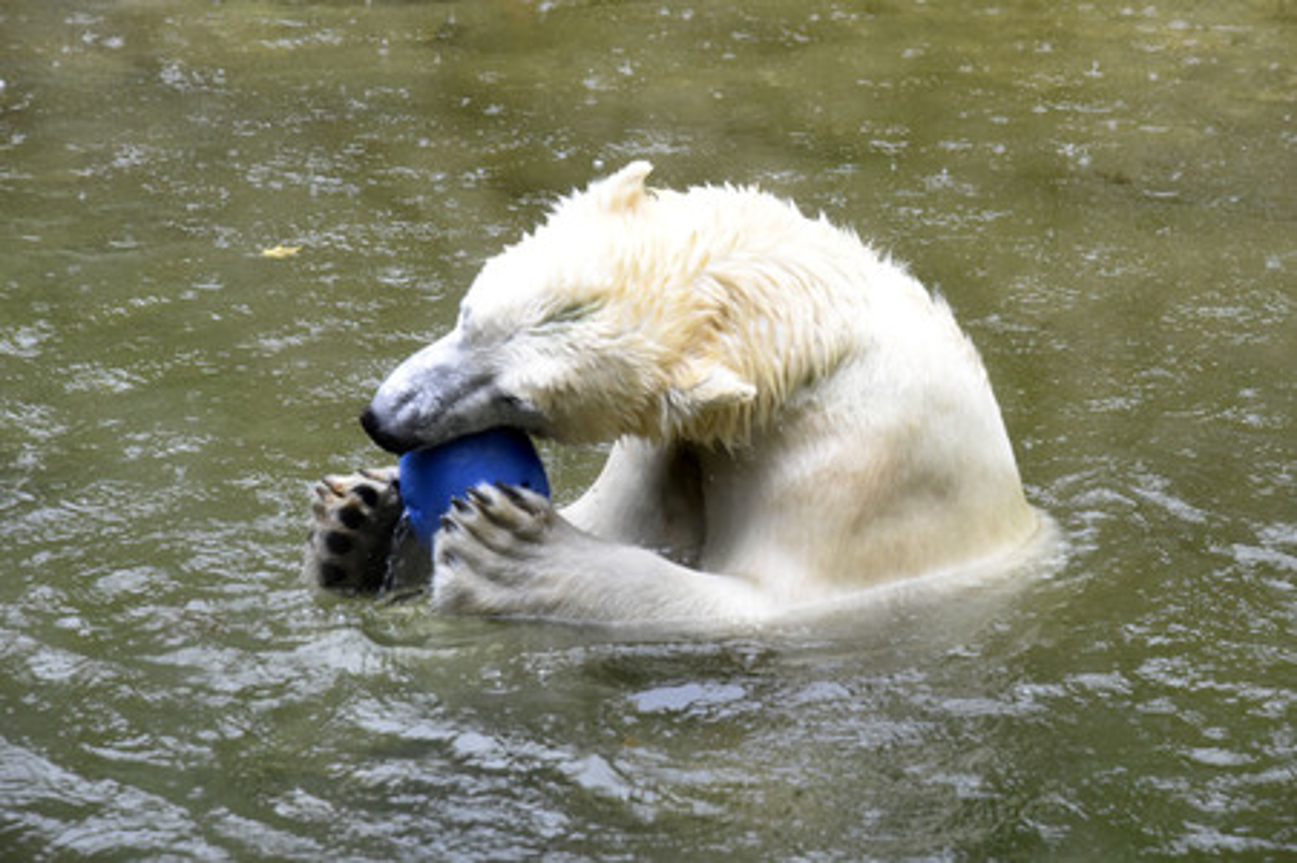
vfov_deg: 12.2
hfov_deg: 18.3
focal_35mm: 112
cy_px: 432
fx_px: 4032
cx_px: 648
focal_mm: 112
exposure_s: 1/160
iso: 2500
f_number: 6.3
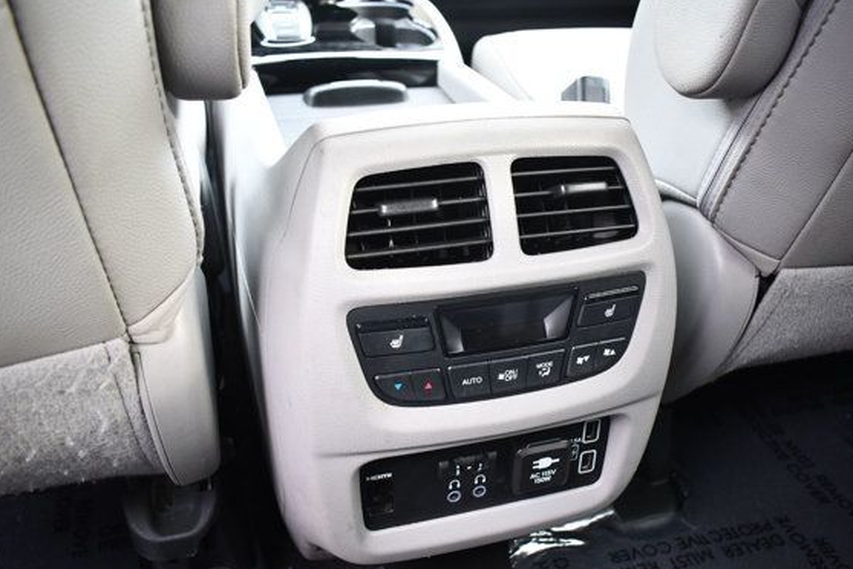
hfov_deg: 60.1
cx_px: 469
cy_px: 322
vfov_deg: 42.3
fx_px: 735
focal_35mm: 31
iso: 1400
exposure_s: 1/125
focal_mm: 18
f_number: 3.5
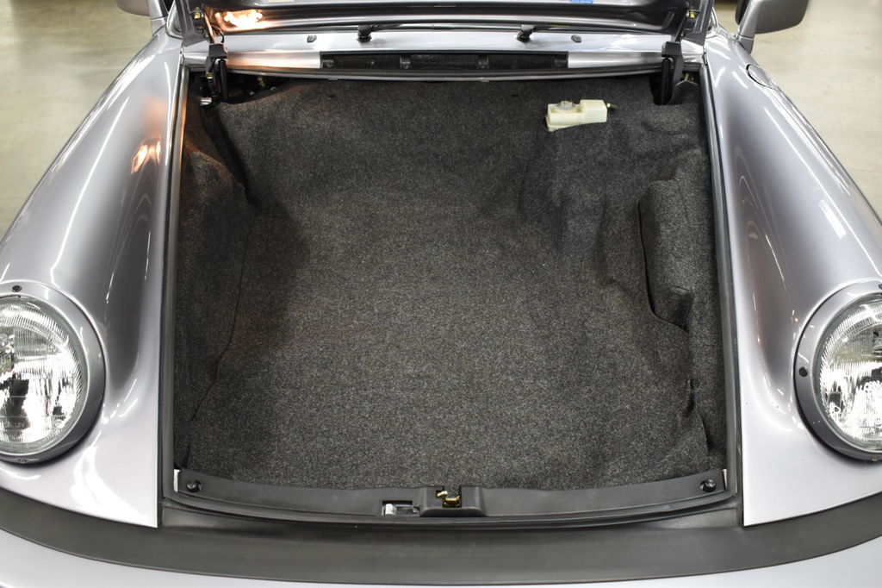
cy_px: 294
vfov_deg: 34.2
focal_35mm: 39
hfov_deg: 49.6
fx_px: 955
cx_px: 441
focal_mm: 26
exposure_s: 1/40
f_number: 4
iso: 1100
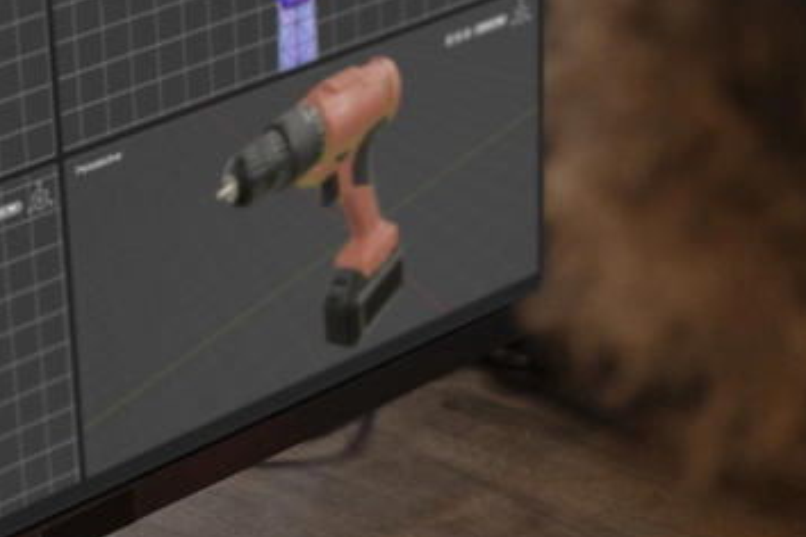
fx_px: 3492
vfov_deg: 8.8
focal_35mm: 156
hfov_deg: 13.1
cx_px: 653
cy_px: 480
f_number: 2.8
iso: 1600
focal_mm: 46
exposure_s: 1/160
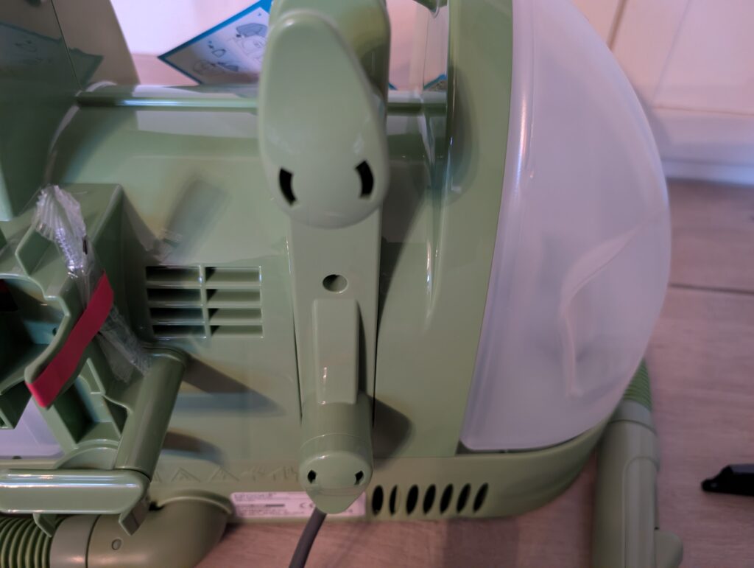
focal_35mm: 24
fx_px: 524
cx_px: 377
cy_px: 284
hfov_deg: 71.5
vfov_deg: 56.9
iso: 1575
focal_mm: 6.9
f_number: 1.68
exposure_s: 1/33.3
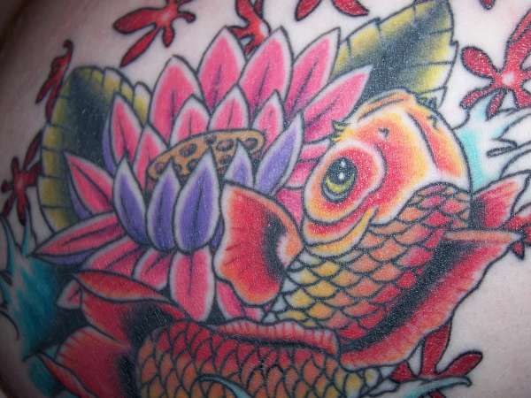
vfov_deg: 32.2
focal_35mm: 45
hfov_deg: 42.1
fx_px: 690
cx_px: 266
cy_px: 199
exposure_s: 1/60
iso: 80
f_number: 3.2
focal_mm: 7.7
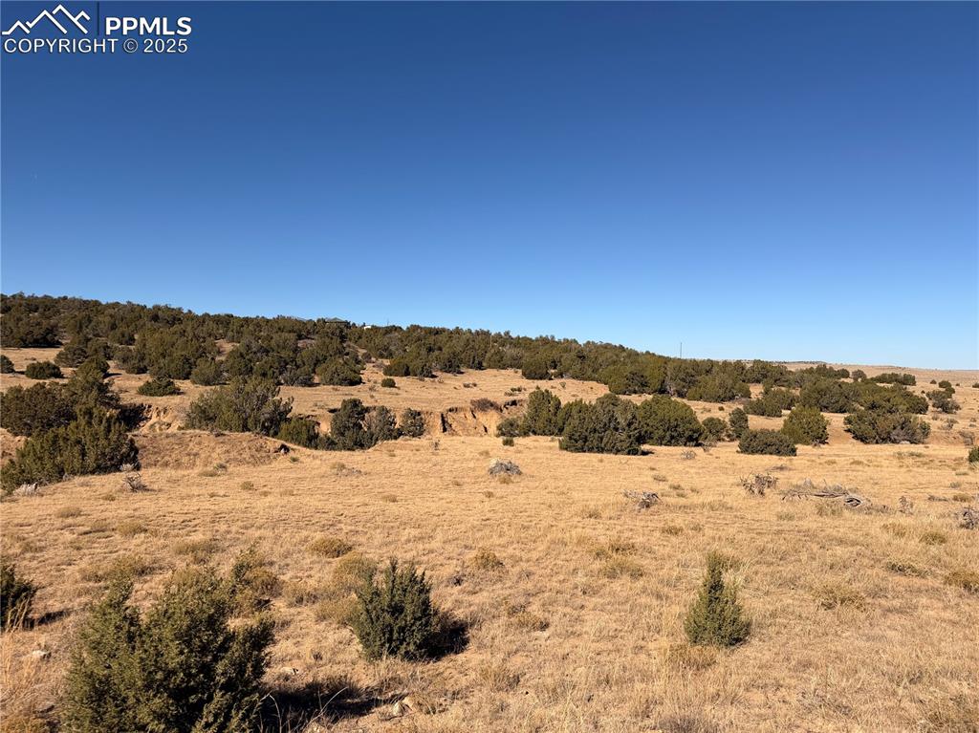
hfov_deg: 71.6
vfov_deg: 56.8
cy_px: 366
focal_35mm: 24
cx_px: 490
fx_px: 678
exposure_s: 1/7353
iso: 80
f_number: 1.78
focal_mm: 6.76
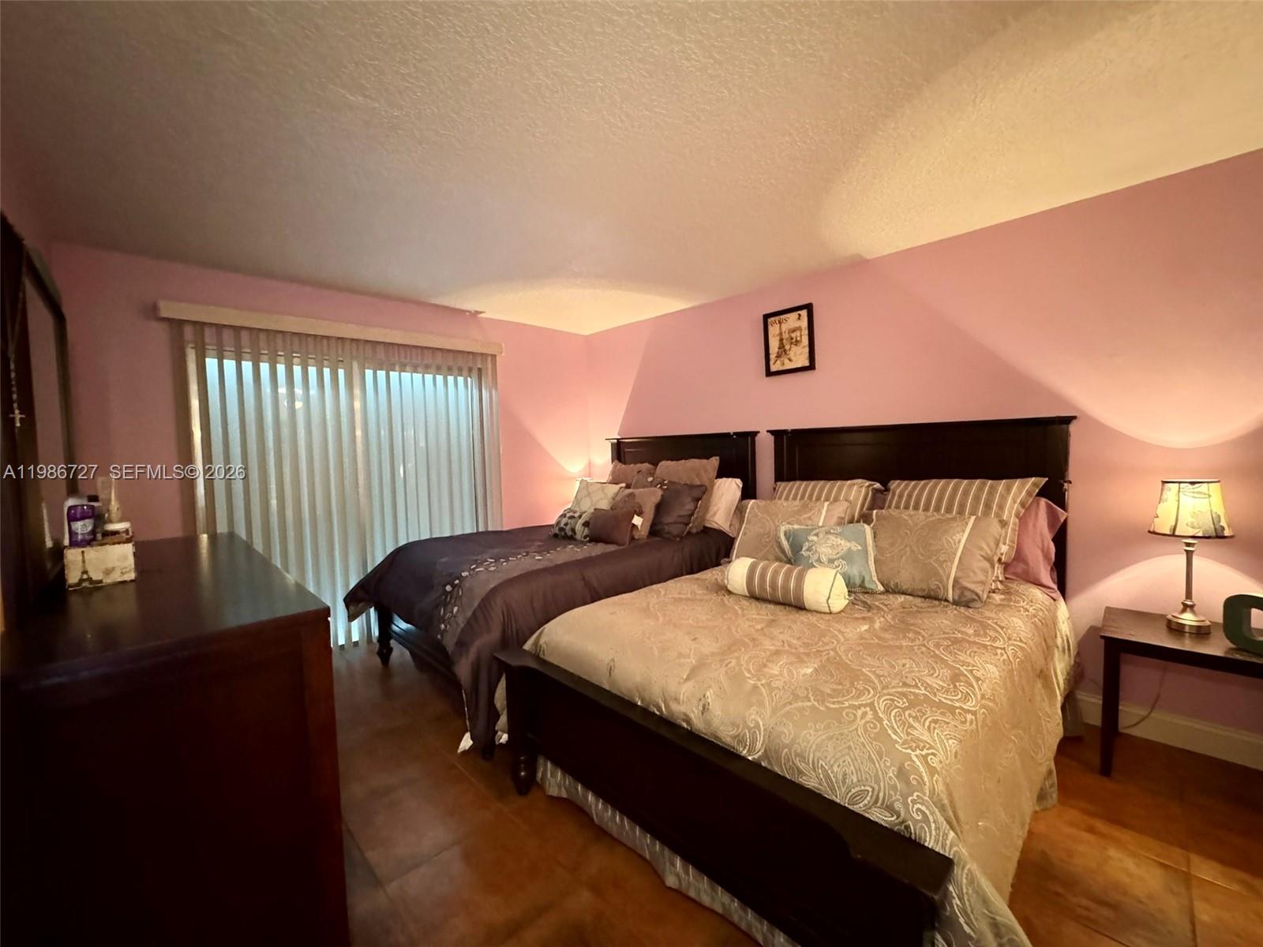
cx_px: 632
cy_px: 474
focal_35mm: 14
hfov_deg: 102.1
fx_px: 511
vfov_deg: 85.7
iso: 1250
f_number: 2.2
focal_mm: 2.22
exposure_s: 1/40
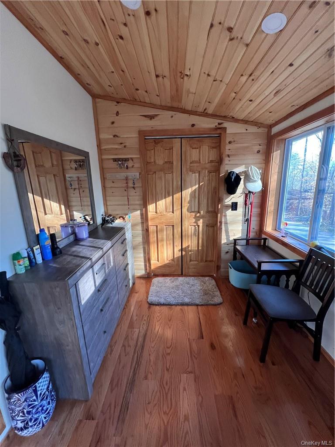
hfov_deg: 89.9
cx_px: 168
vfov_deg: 106.2
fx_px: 168
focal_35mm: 13
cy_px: 224
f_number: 1.8
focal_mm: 1.57
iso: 250
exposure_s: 1/81
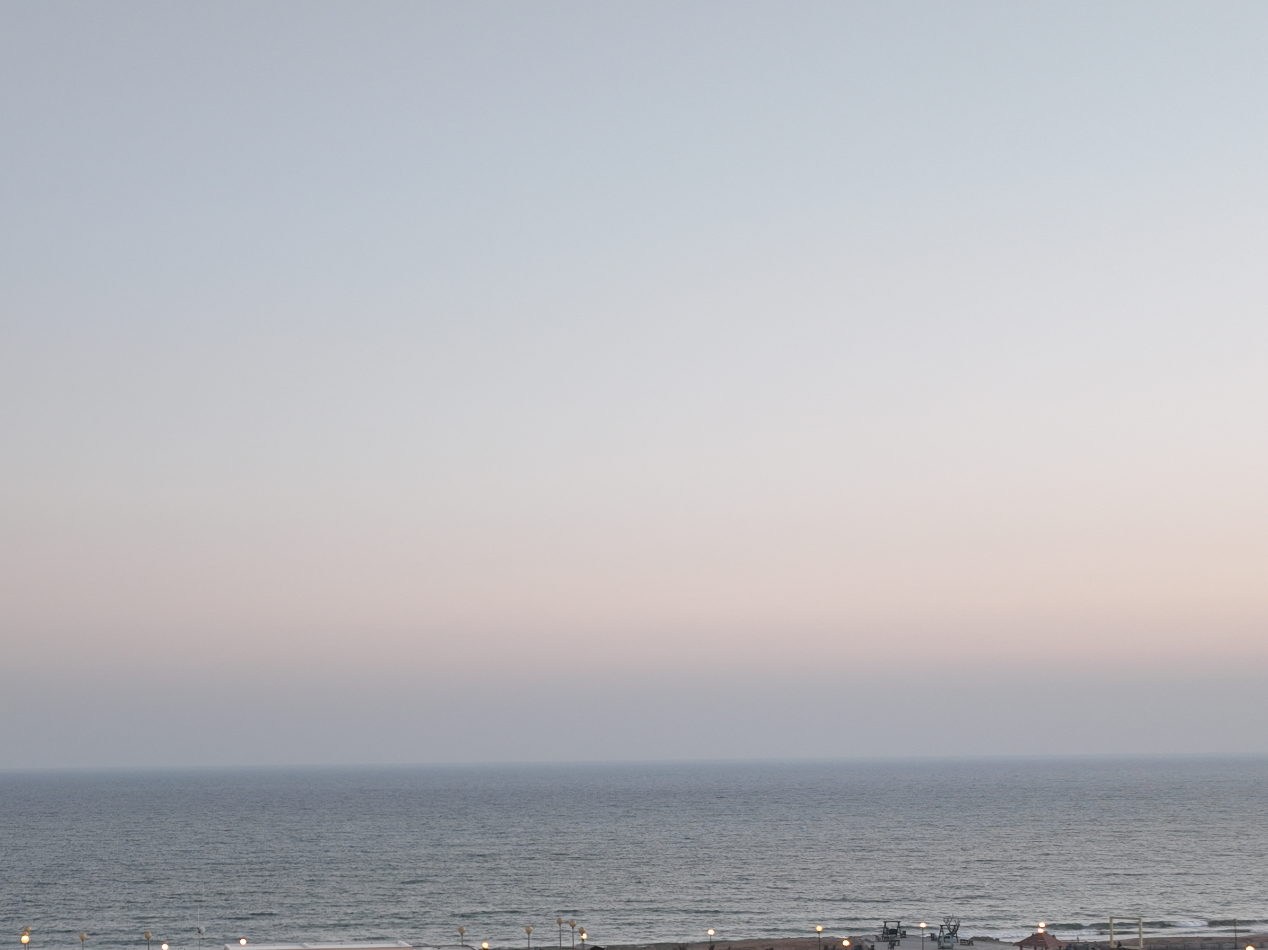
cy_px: 755
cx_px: 196
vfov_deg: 27.0
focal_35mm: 53
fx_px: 1941
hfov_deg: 34.7
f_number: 2.8
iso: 100
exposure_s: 1/15
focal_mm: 12.29
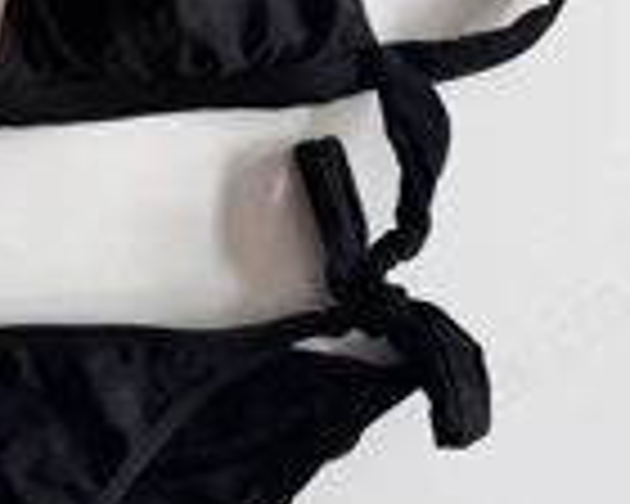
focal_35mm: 67
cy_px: 27
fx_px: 1249
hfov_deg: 26.6
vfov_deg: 22.1
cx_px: -18
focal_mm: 6.76
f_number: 1.78
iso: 640
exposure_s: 1/60
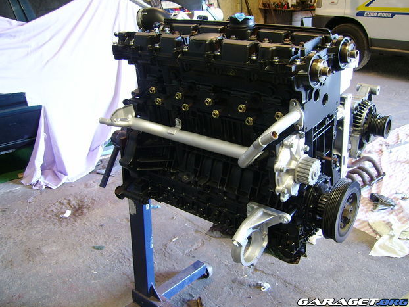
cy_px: 151
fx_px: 426
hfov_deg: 51.3
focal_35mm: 36
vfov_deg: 39.7
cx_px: 200
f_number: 2.8
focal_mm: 5.95
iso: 100
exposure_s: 1/2
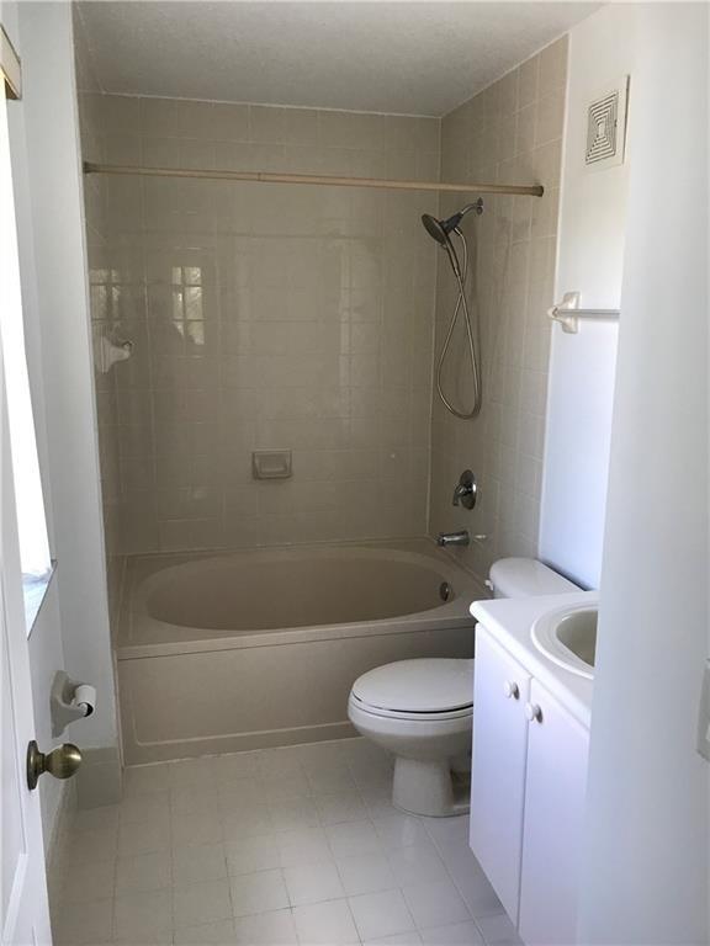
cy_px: 473
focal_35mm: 28
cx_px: 355
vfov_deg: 63.4
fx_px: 766
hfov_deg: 49.7
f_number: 1.8
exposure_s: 1/40
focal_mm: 3.99
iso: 25
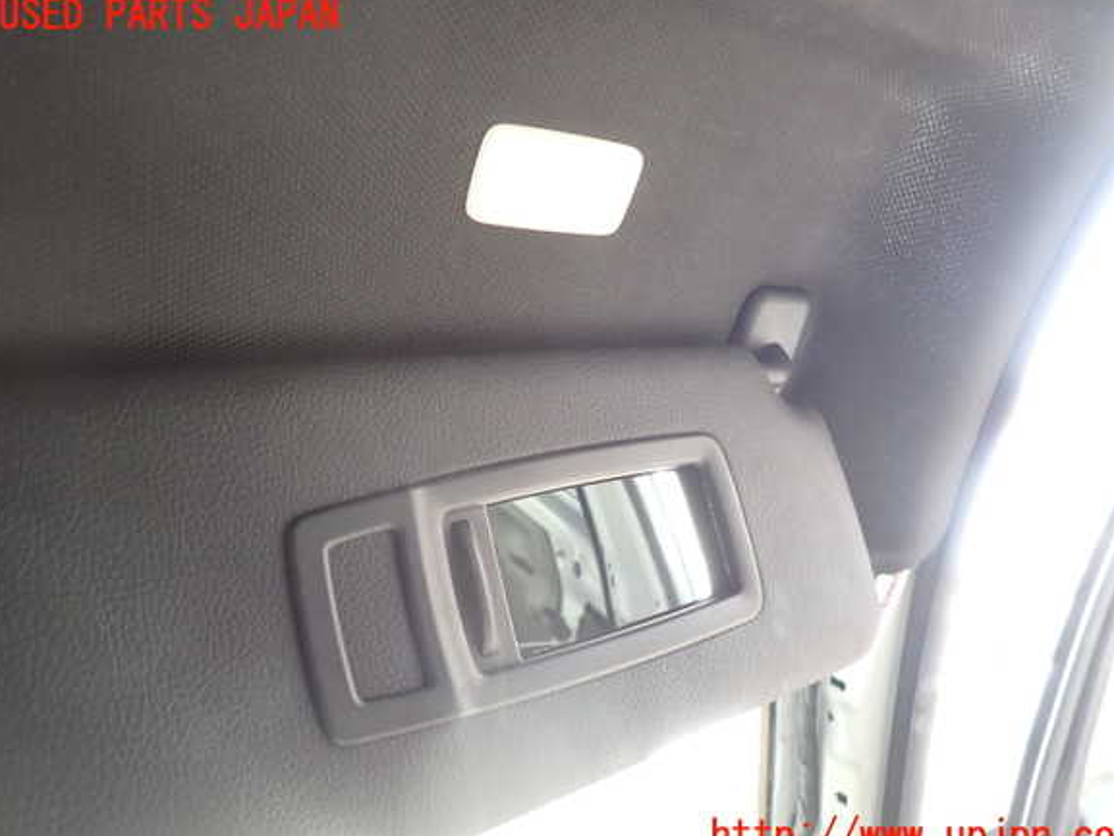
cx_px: 568
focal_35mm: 26
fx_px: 837
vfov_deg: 53.1
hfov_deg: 67.3
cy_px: 427
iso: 125
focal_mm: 4.5
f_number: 2
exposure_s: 1/60
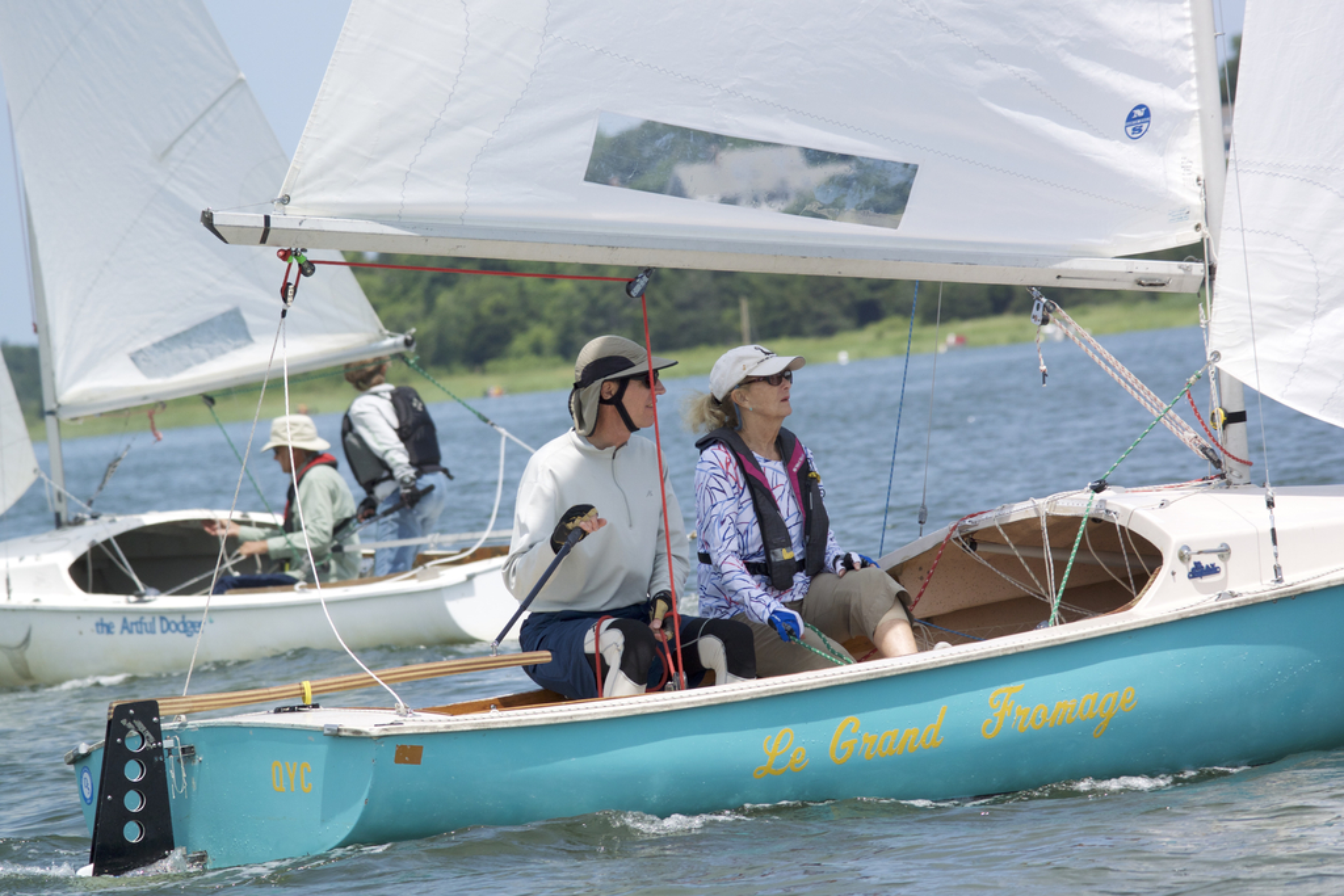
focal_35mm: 333
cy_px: 448
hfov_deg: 6.2
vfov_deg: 4.1
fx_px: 12433
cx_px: 672
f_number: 5
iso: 160
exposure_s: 1/800
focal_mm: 123.5
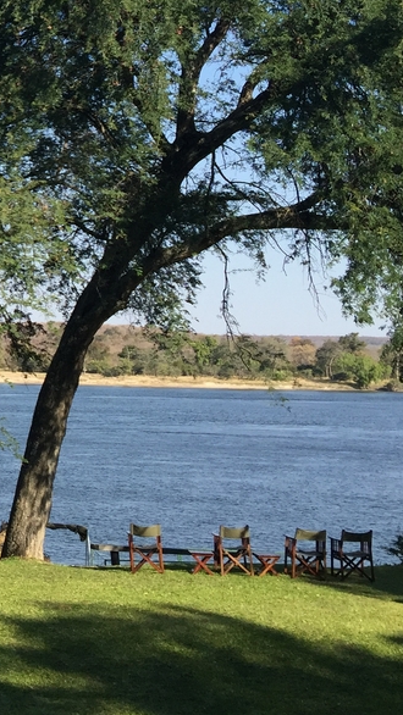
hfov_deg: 15.8
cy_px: 132
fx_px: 1310
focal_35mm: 69
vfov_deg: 29.8
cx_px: -233
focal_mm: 4.15
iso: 32
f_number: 2.2
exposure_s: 1/989
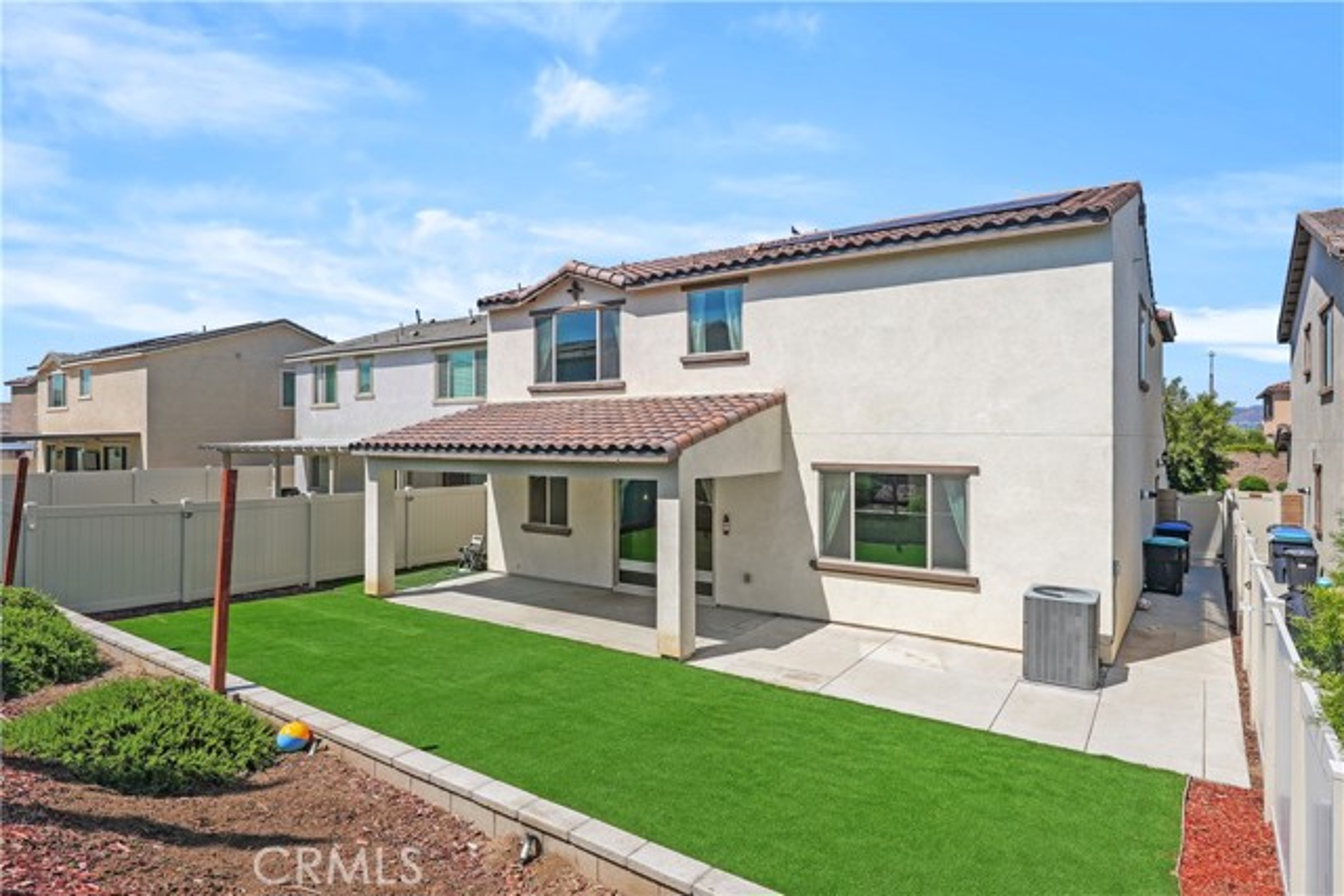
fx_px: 747
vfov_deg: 62.0
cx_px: 672
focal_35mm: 20
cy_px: 448
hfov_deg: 84.0
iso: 100
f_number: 14
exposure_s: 1/125
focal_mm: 20
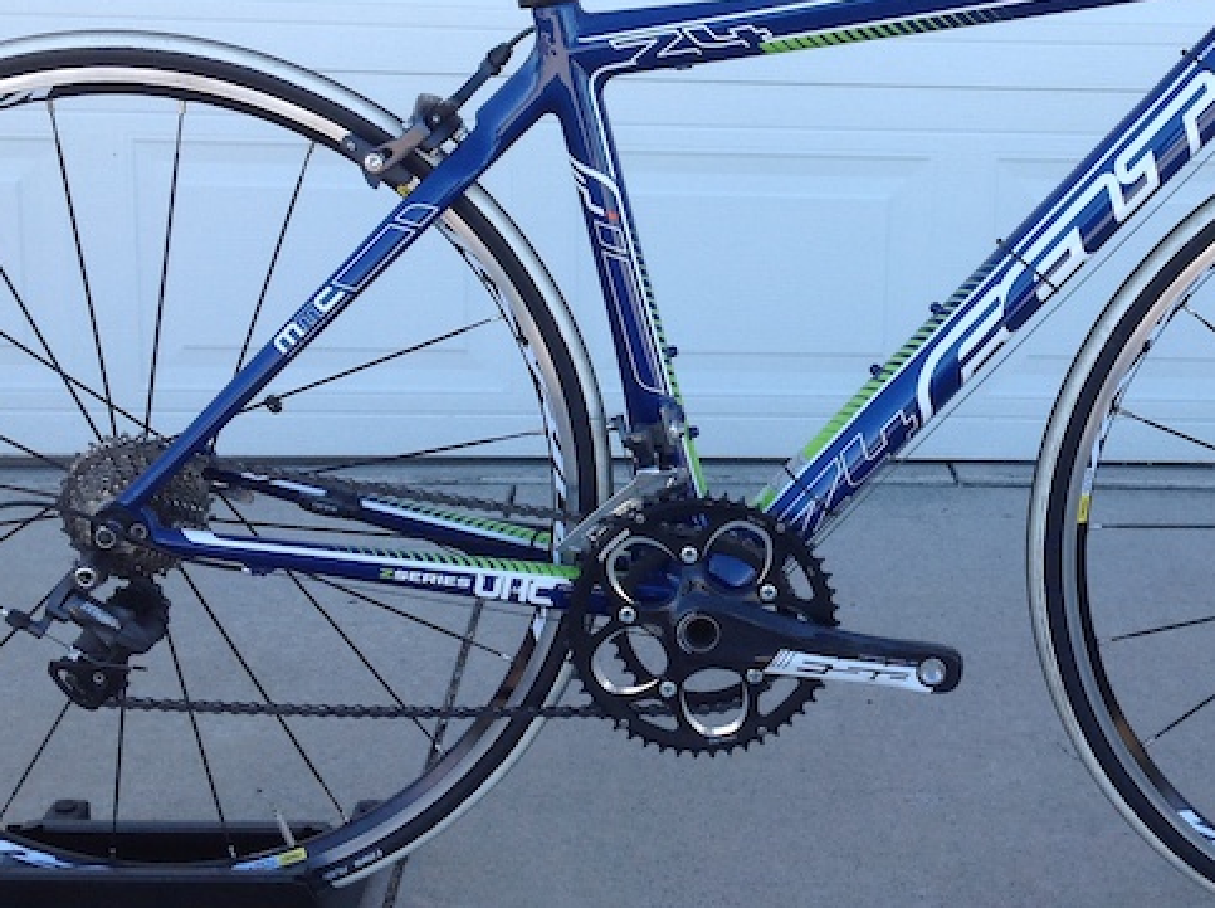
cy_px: 262
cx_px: 820
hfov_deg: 33.0
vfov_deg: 25.0
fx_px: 2033
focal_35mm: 58
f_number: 2.4
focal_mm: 4.28
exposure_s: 1/336
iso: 50
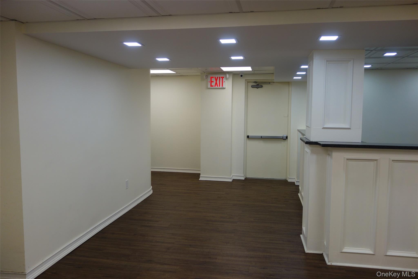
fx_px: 325
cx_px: 209
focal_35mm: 28
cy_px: 140
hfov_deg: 65.5
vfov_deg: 46.4
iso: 125
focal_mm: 10.4
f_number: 1.8
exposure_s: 1/250
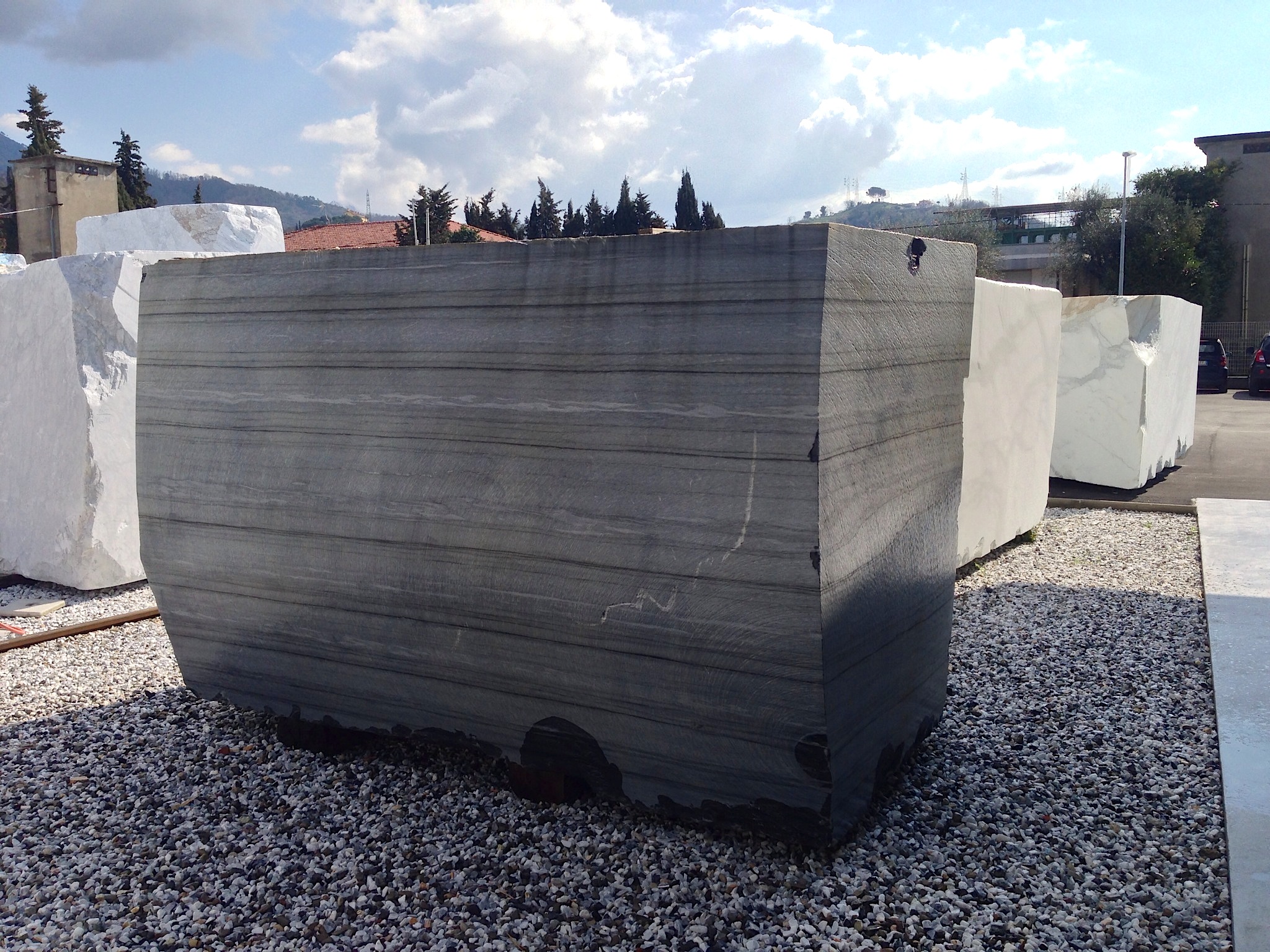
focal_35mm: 33
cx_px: 635
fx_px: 1211
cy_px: 476
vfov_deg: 42.9
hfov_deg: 55.4
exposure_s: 1/1550
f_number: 2.4
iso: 50
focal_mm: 4.13
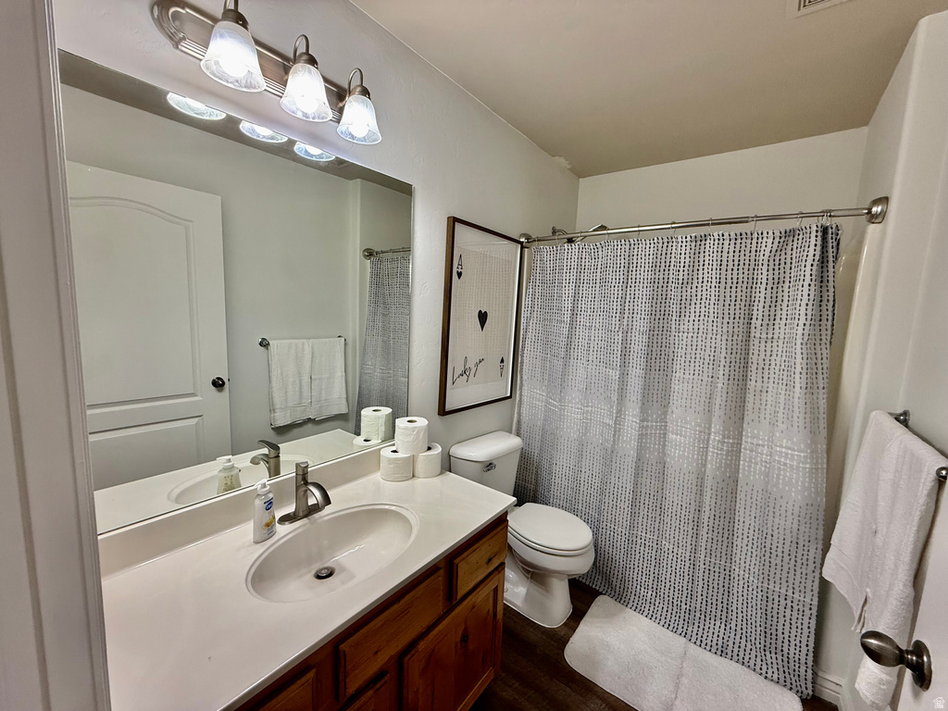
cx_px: 474
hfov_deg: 102.1
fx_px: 383
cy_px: 356
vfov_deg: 85.7
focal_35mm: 14
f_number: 2.2
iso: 200
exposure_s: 1/120
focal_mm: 2.22
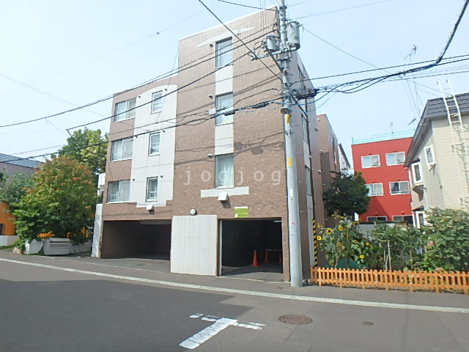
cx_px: 234
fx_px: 285
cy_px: 176
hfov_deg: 79.0
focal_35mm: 21
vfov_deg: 63.4
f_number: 3.5
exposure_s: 1/1000
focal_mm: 3.7
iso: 125
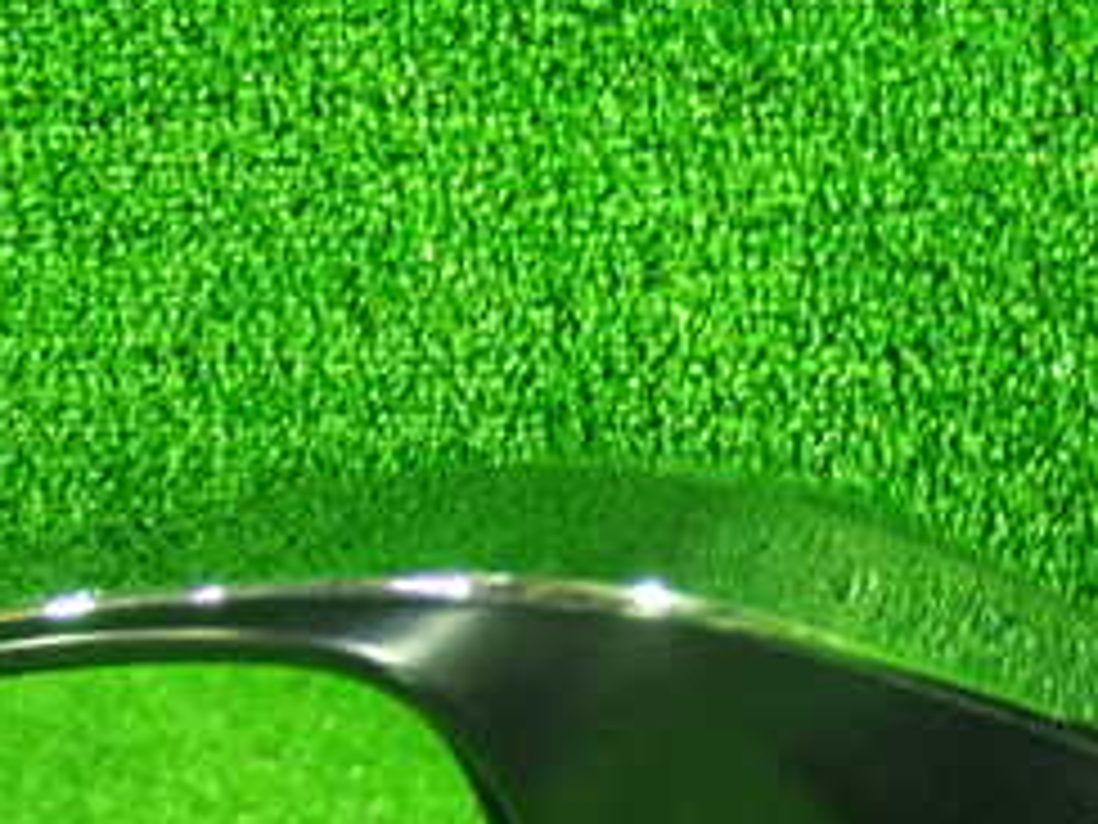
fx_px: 3426
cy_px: 806
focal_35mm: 108
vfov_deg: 13.5
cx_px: 796
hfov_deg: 18.1
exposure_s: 1/10
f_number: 2.9
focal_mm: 7.84
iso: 1000
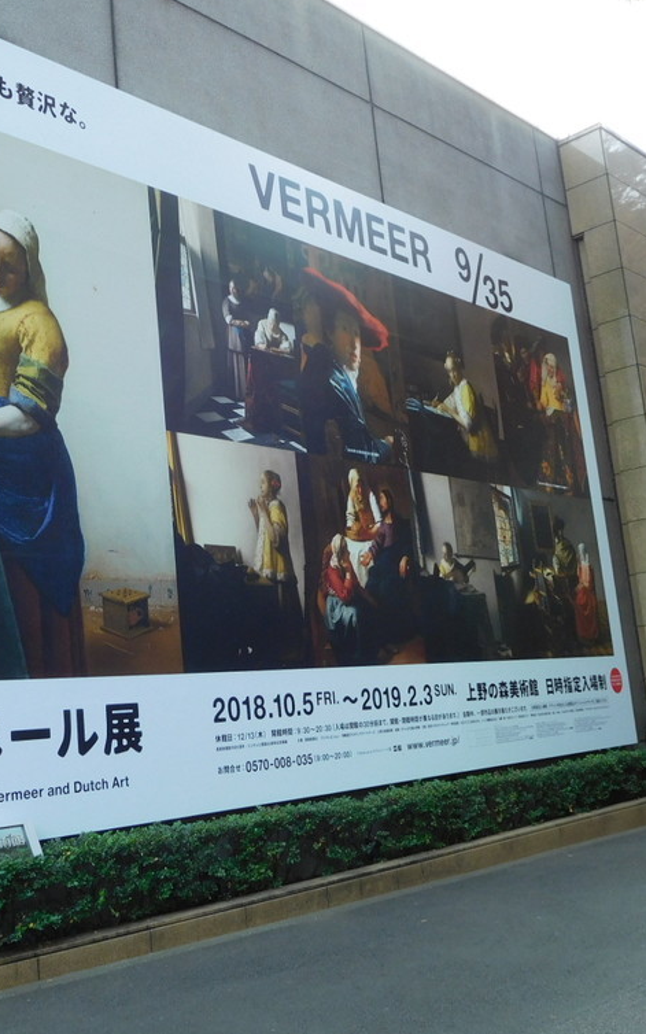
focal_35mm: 36
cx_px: 114
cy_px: 517
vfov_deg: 54.0
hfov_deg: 34.1
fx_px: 1014
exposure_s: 1/100
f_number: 3.4
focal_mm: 4.5
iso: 125
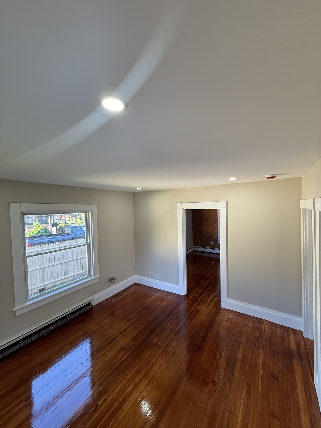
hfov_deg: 85.7
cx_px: 160
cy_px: 214
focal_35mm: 14
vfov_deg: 102.1
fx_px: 173
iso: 125
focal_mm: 2.22
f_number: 2.2
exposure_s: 1/120
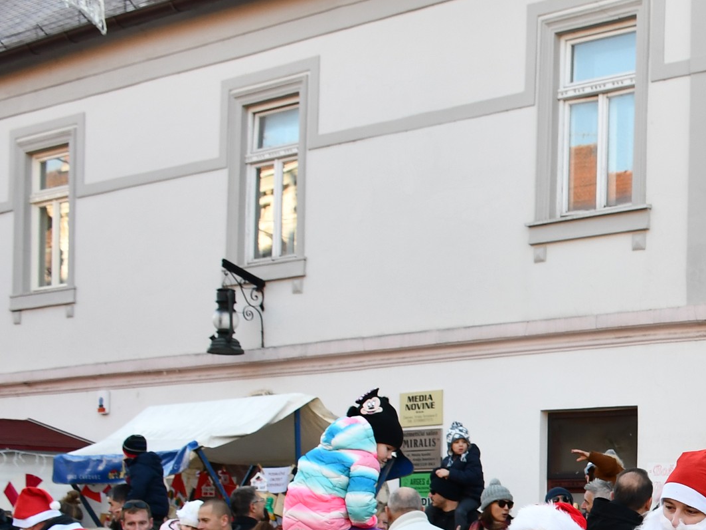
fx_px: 1387
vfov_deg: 20.4
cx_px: 861
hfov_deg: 25.5
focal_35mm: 68
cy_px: 606
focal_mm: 18
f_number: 5.6
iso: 360
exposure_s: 1/250
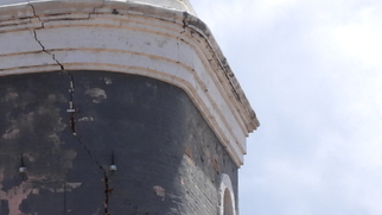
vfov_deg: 8.5
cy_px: 194
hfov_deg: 14.5
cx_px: -100
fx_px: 1448
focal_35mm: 143
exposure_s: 1/2000
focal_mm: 5.9
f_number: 3.5
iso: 100
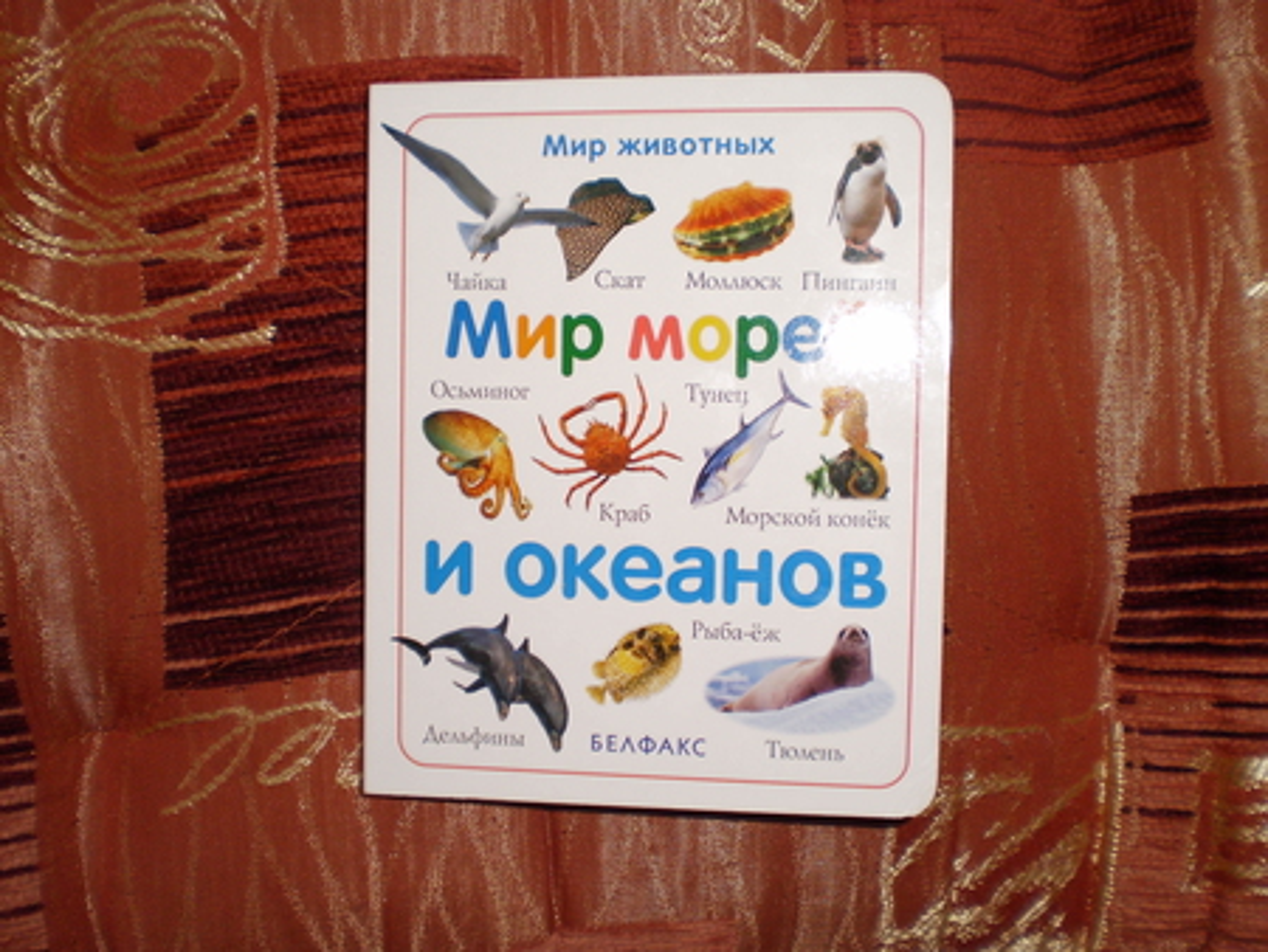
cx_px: 634
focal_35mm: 36
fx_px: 1319
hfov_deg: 51.3
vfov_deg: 39.7
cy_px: 476
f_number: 3.1
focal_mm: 6.3
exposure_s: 1/30
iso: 125
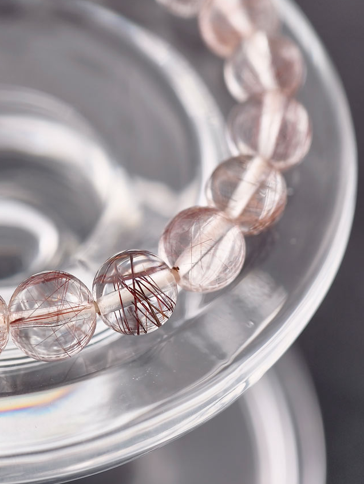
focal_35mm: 116
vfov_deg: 16.9
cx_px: 145
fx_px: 1623
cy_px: 166
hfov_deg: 12.8
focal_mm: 22.48
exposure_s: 1/160
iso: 125
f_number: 2.67
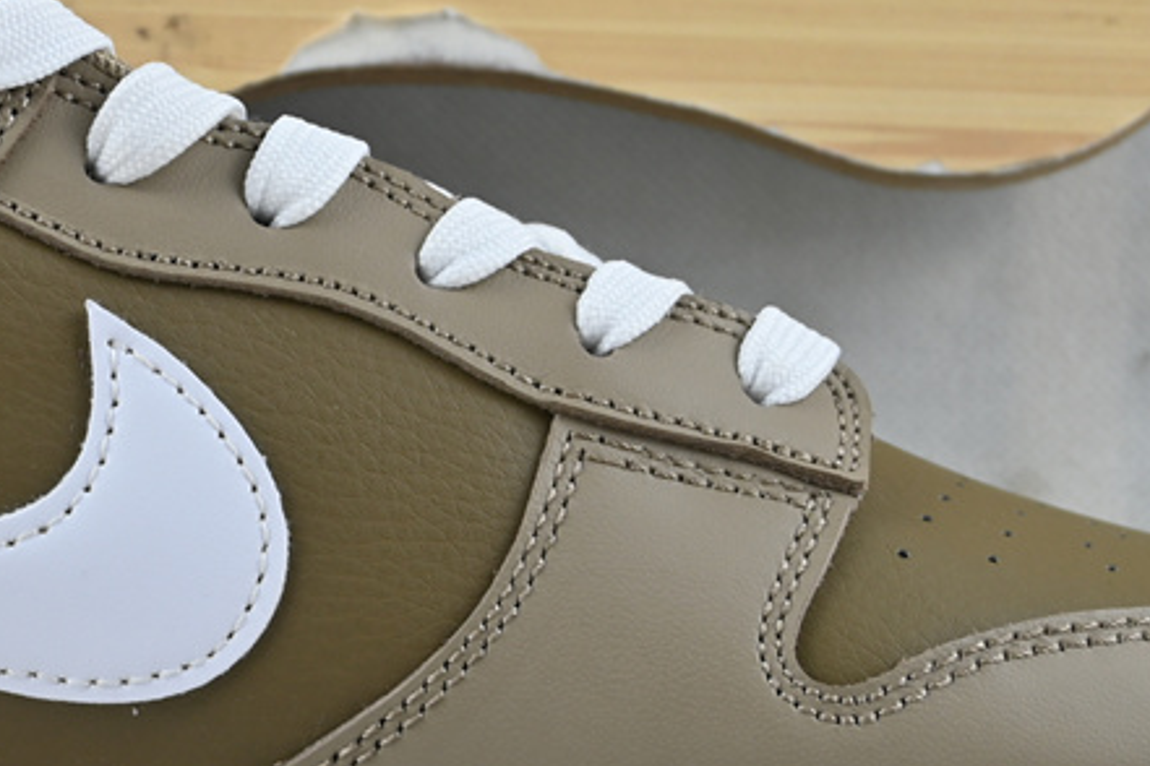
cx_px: 235
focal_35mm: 147
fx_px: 4695
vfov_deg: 9.3
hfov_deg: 13.9
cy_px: 492
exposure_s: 1/50
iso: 100
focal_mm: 36
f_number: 5.3
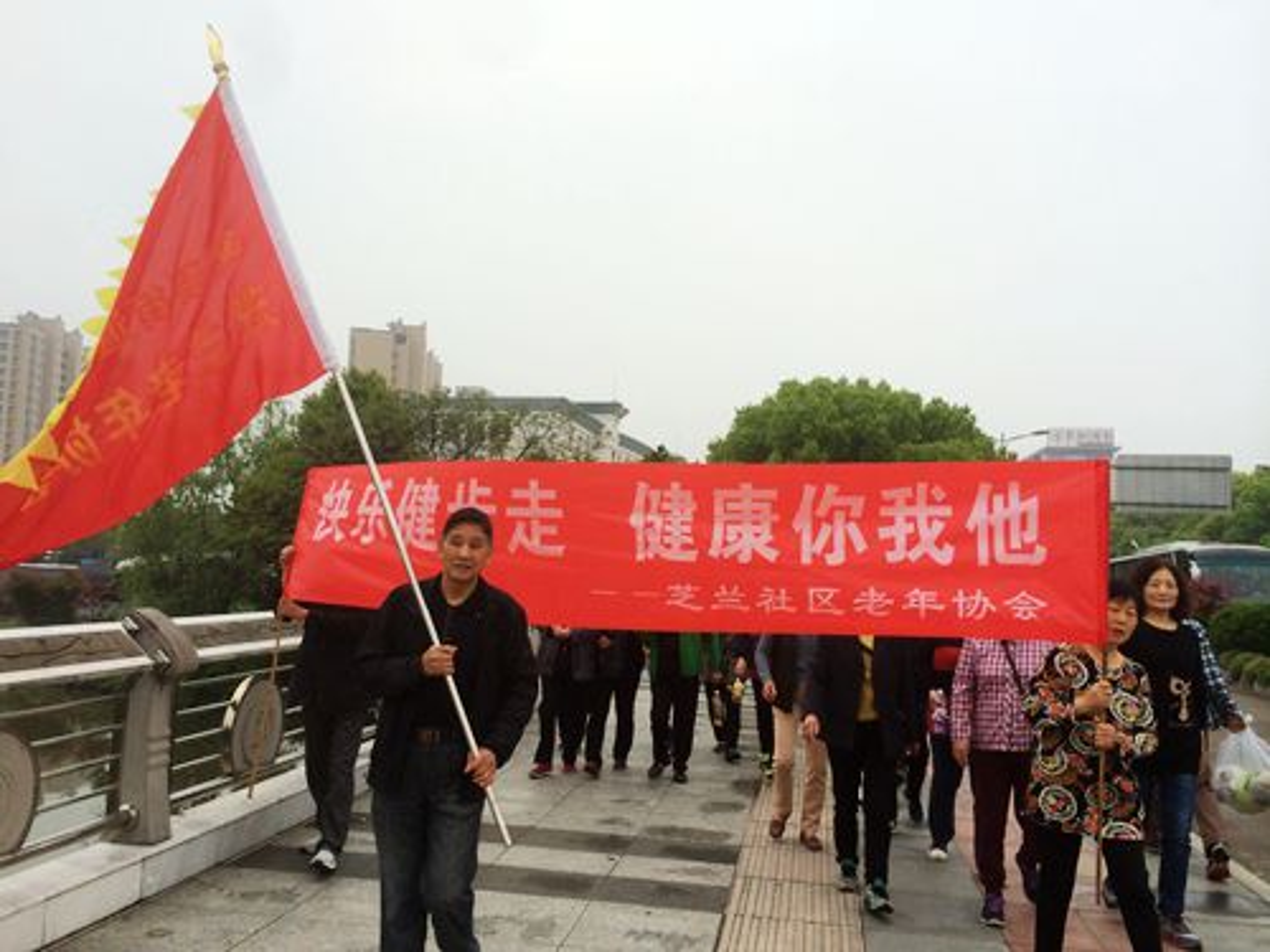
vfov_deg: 46.8
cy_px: 476
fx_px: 1101
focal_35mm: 30
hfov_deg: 60.0
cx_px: 635
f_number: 2.2
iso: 32
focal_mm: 4.12
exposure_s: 1/270
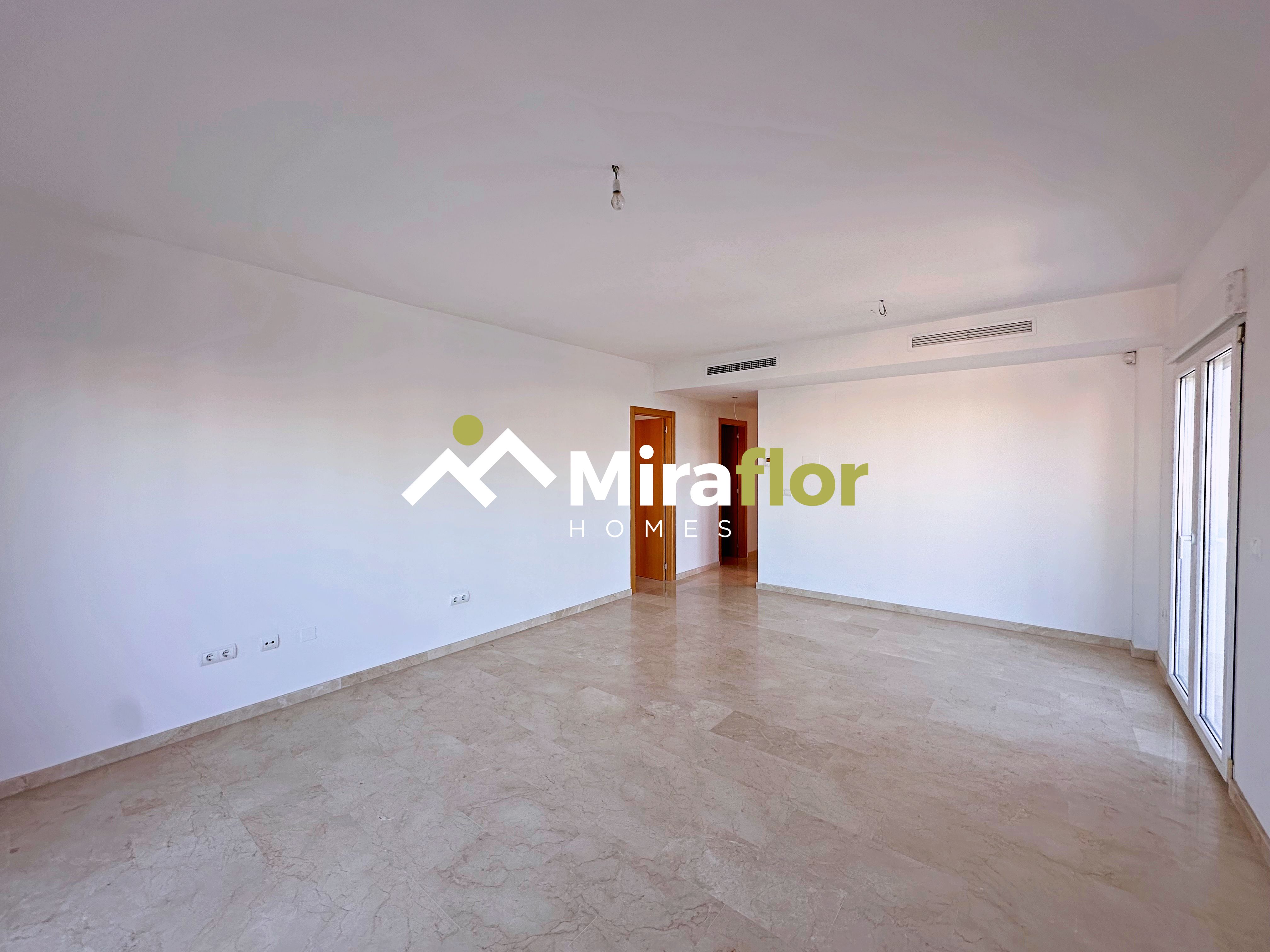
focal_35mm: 14
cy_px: 476
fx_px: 514
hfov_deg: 102.1
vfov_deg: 85.7
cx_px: 635
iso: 40
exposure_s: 1/120
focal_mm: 2.22
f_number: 2.2
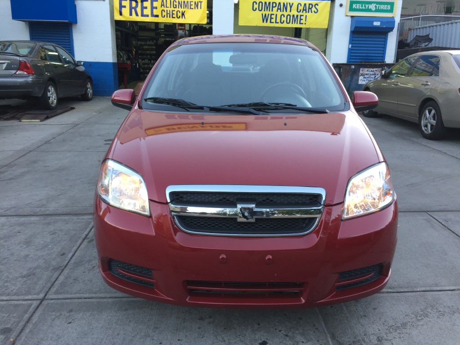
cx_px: 230
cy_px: 172
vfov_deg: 48.2
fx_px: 385
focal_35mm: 29
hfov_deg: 61.7
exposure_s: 1/60
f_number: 2.2
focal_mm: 4.15
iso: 32
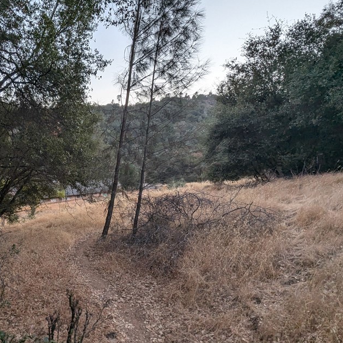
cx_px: 92
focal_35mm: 23
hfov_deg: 63.9
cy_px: 189
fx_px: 258
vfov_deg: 67.1
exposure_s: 1/36
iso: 79
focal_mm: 2.22
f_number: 2.2
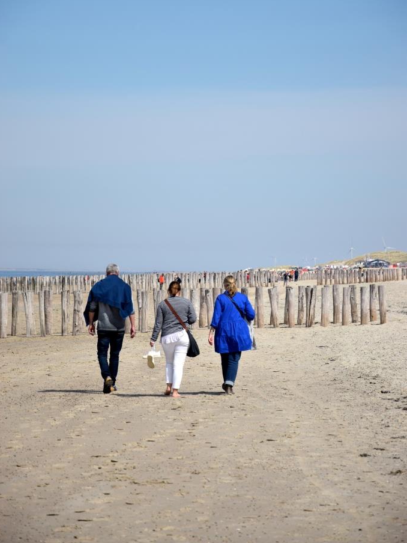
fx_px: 2689
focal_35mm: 172
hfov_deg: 8.7
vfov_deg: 11.5
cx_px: 203
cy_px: 237
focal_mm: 105
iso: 100
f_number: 6.3
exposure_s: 1/640
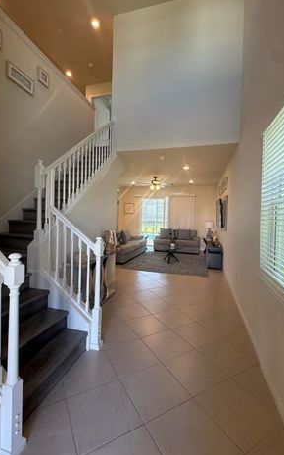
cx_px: 142
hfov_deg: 68.0
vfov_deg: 94.3
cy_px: 220
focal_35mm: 17
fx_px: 211
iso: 160
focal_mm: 2.22
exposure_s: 1/120
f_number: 2.2
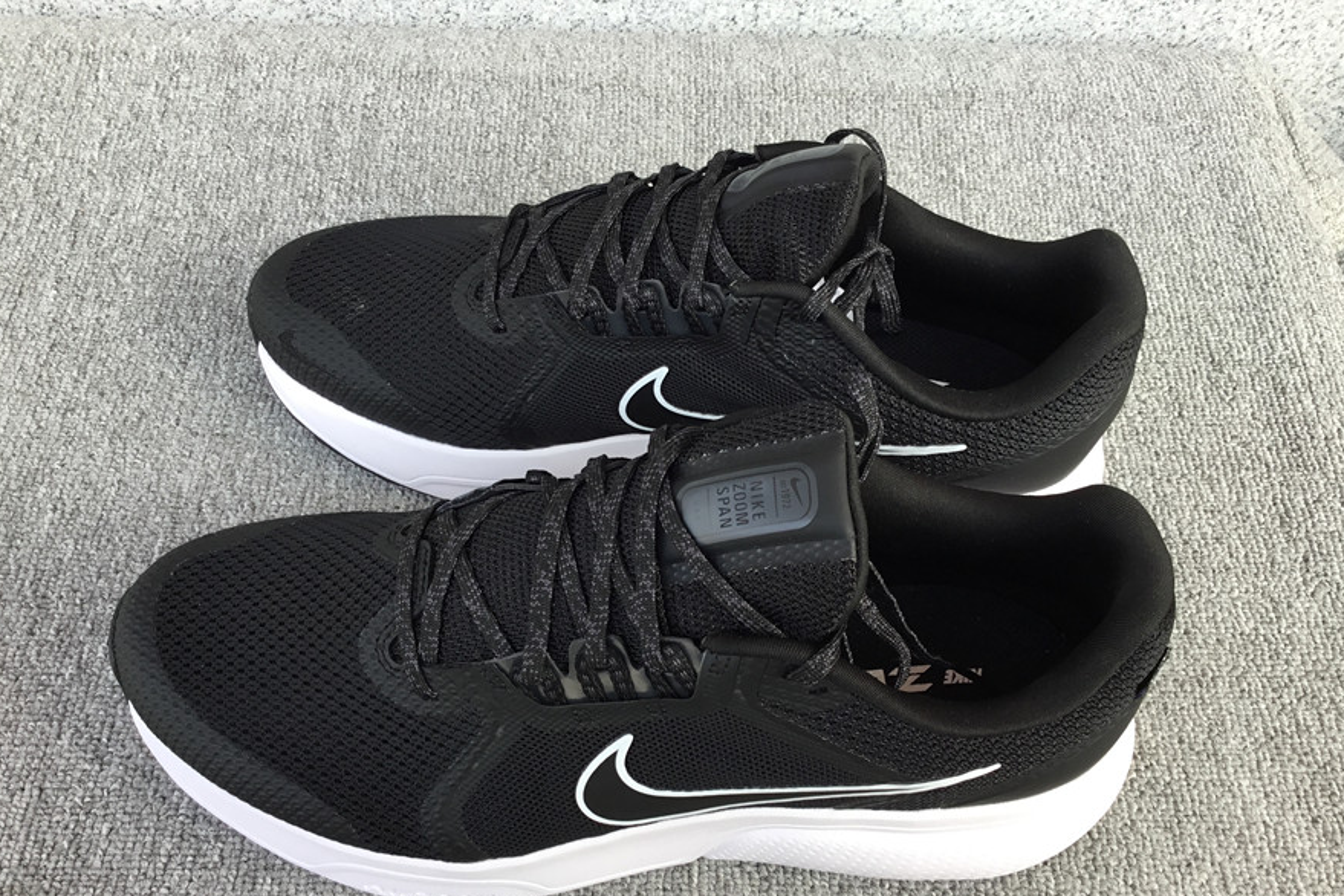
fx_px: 1232
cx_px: 679
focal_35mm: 33
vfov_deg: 39.9
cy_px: 479
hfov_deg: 57.2
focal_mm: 3.3
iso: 25
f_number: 2.4
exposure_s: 1/129
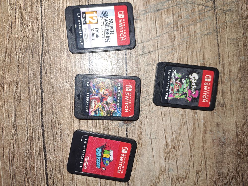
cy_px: 93
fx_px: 179
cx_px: 124
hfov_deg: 69.4
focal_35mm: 25
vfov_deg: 54.9
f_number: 1.8
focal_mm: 4.65
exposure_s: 1/20
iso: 32
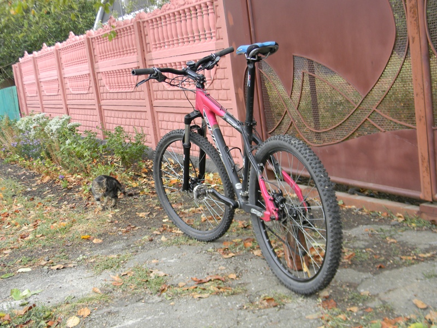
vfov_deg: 30.9
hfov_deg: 40.4
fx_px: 593
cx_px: 218
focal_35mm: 47
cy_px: 164
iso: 80
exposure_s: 1/34.3
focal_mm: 8.6
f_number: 3.9
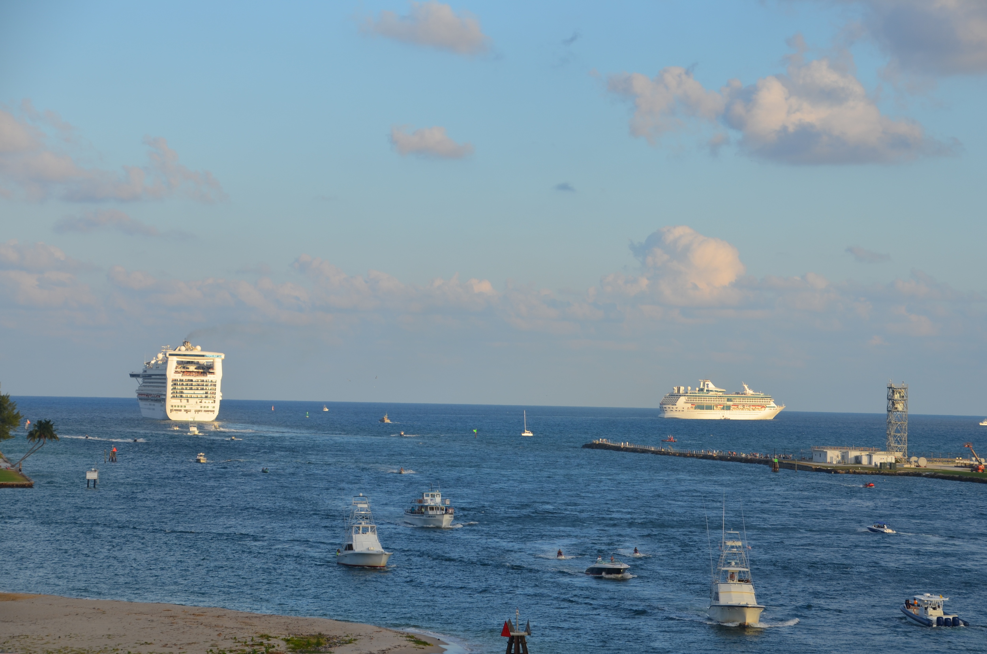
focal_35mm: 117
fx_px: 3201
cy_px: 327
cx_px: 494
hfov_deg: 17.5
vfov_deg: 11.7
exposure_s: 1/250
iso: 100
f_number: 8
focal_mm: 78
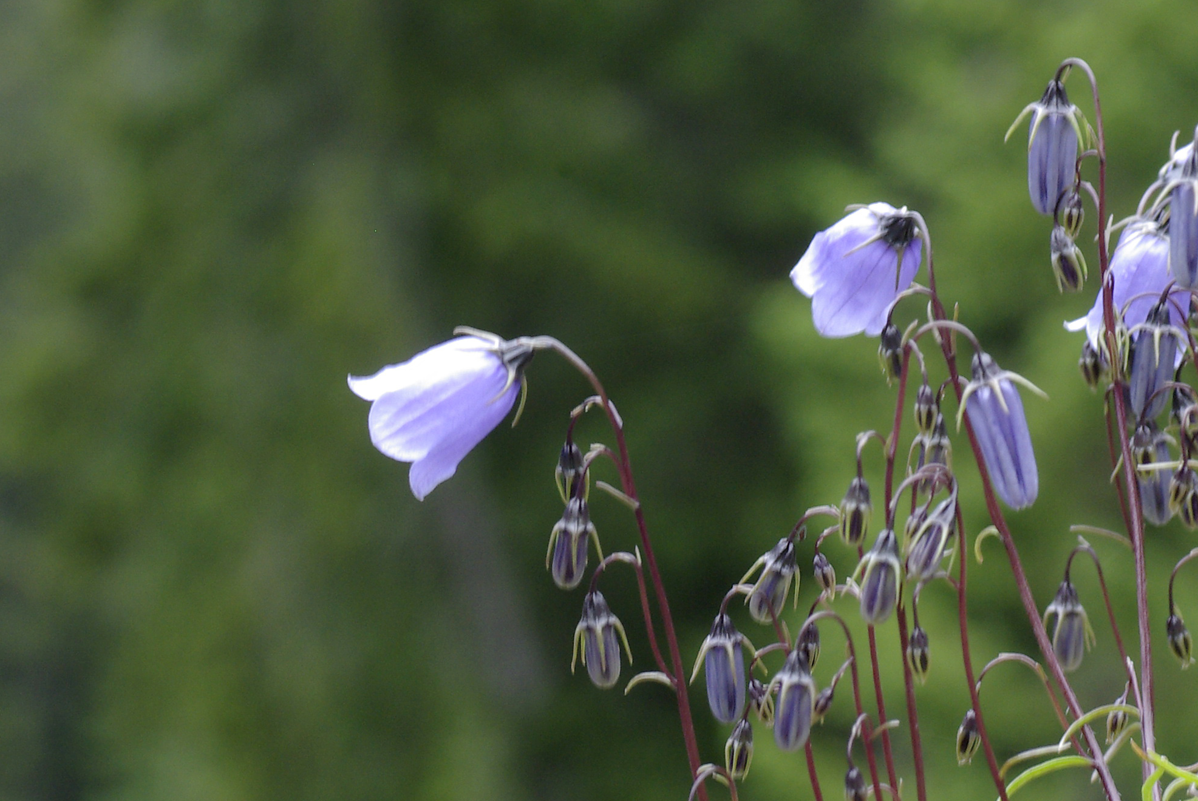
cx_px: 765
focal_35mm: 265
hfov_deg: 7.8
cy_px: 390
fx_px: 8828
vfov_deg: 5.2
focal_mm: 90
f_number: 13
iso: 400
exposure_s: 1/15
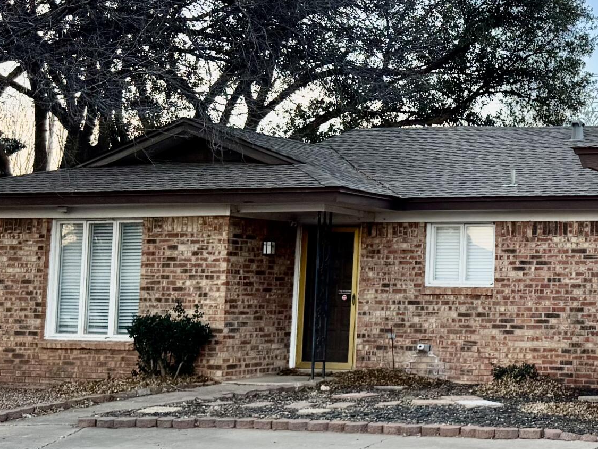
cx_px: 697
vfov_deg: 22.9
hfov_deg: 27.1
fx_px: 1106
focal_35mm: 64
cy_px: 203
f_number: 1.78
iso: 80
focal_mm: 6.76
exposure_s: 1/340
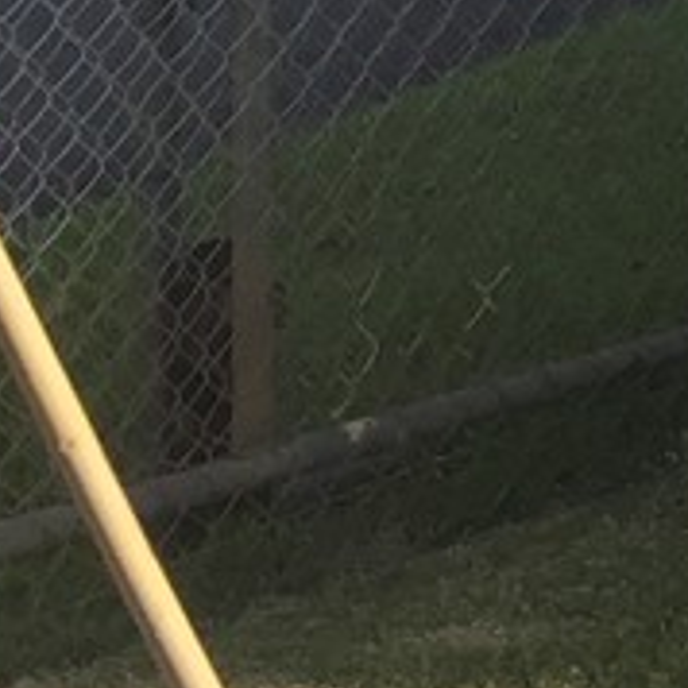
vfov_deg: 7.0
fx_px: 5194
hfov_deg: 6.7
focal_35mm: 231
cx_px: 2230
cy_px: -1094
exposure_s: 1/599
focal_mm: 4.15
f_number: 2.2
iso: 32
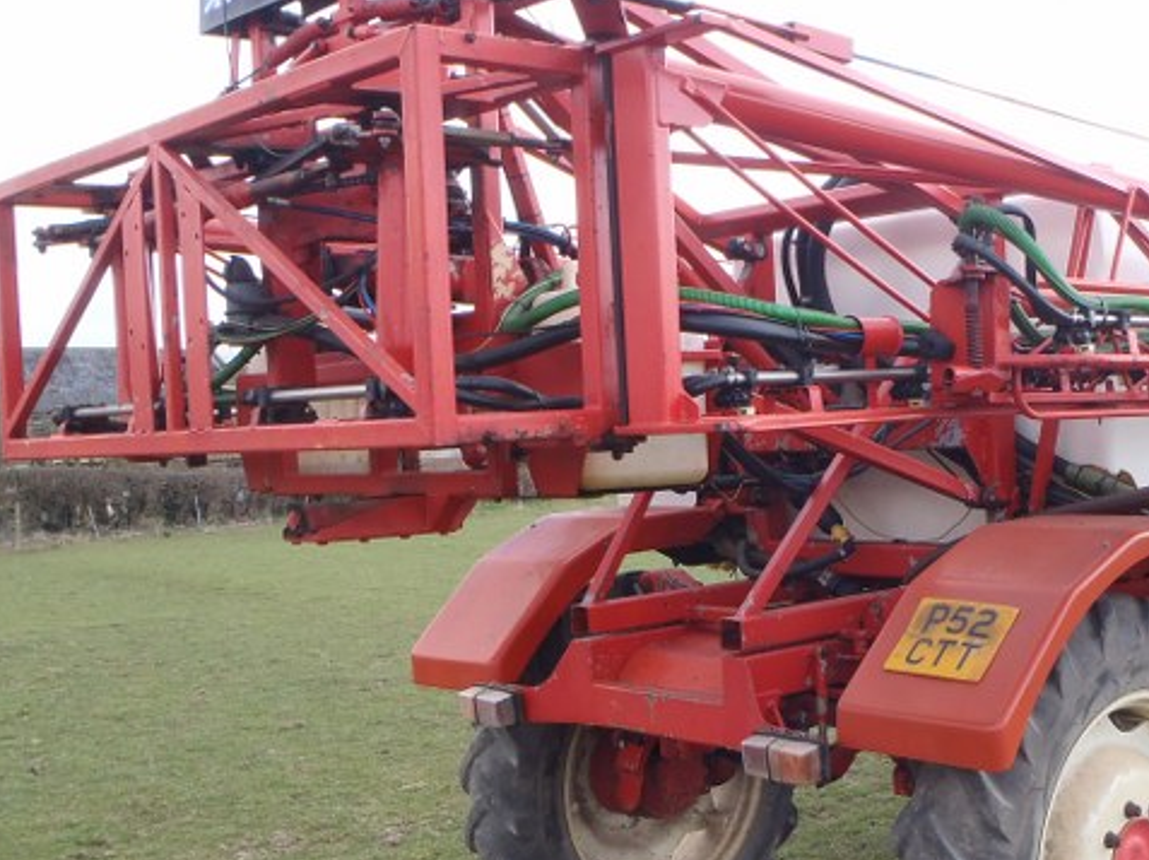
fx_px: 1559
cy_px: 438
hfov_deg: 39.7
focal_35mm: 47
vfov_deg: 30.8
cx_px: 821
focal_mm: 5
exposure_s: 1/125
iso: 80
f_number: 4.5
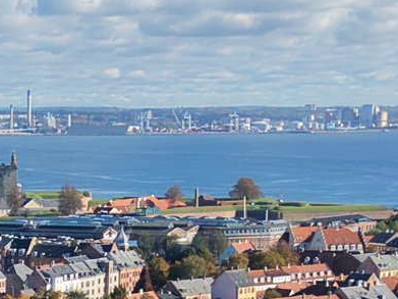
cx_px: -42
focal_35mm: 184
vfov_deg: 7.6
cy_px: 647
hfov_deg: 10.6
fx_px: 2115
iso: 350
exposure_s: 1/5000
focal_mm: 8.67
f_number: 1.8
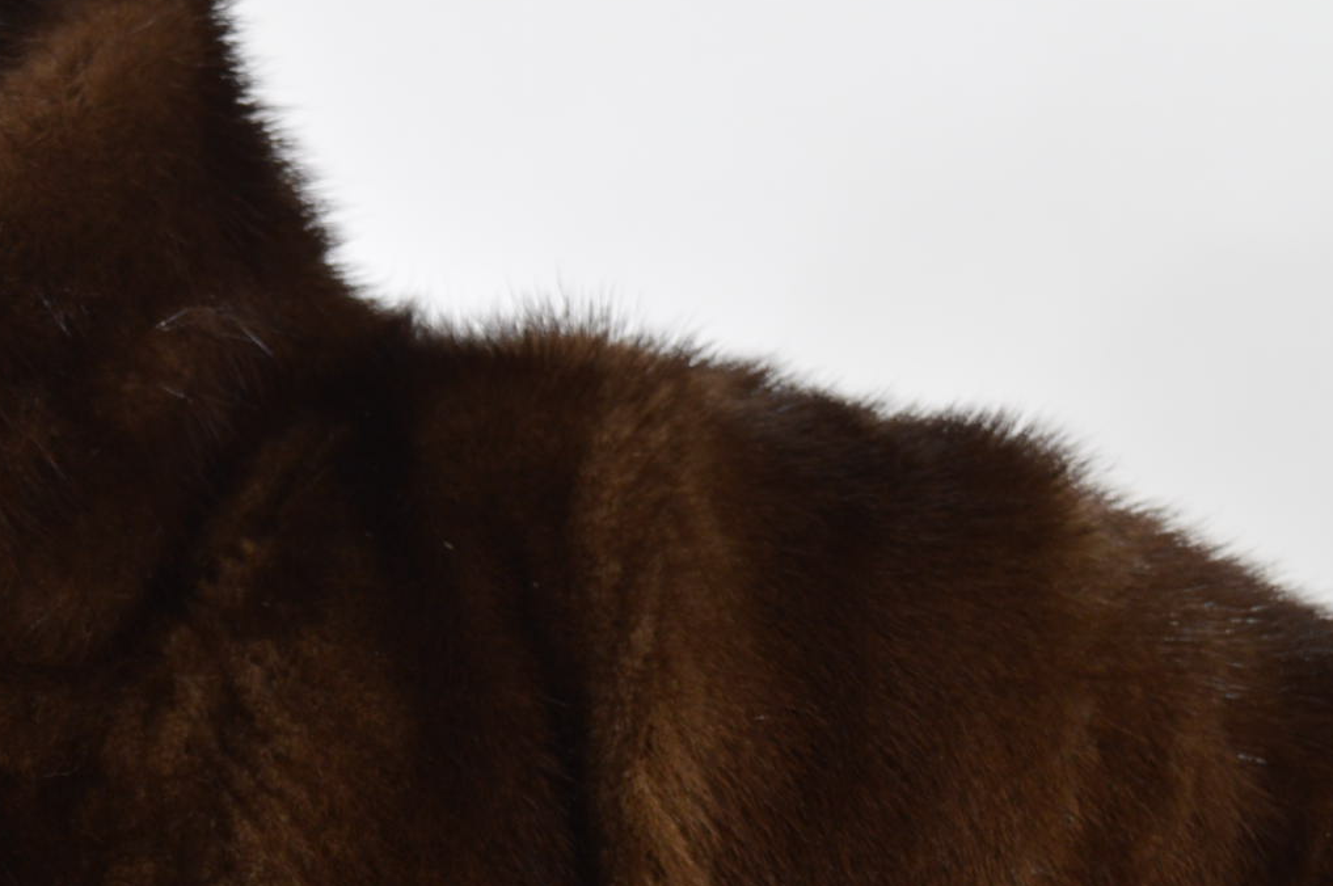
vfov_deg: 9.6
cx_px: -242
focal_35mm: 142
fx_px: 5253
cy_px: 955
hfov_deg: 14.1
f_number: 6.3
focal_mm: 32
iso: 200
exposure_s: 1/80
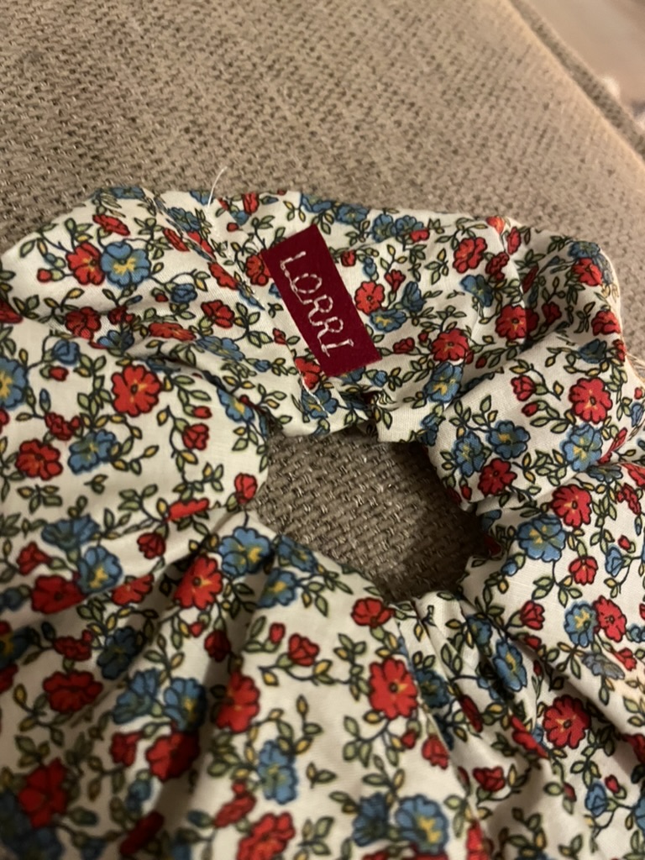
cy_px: 430
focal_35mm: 26
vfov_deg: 67.3
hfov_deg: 53.1
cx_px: 322
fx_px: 646
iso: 800
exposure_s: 1/30
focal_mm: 4.2
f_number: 1.6
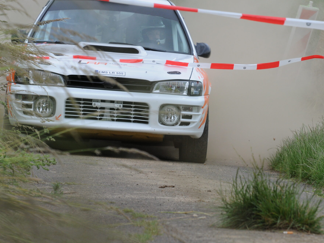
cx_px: 162
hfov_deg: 5.8
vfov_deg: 4.3
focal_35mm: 344
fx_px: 3217
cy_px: 120
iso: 400
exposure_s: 1/320
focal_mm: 165
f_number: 11
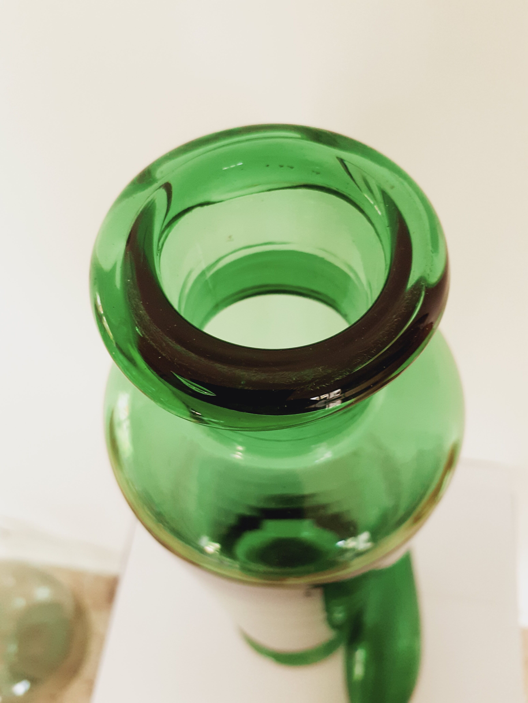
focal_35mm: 27
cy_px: 352
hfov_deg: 51.4
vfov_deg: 65.3
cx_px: 264
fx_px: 549
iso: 125
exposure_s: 1/60
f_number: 1.9
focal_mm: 3.6
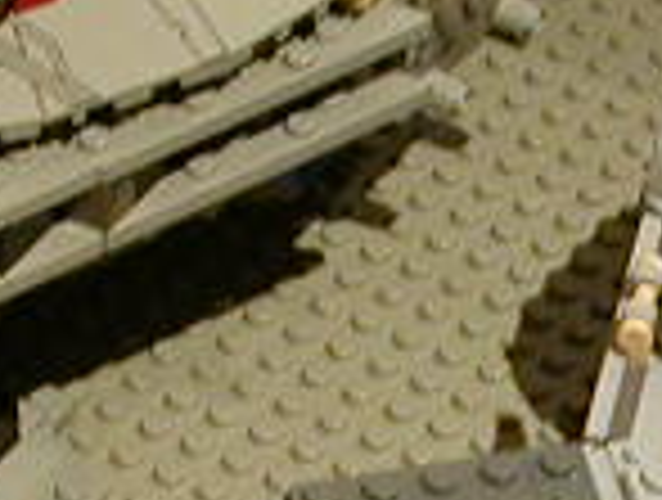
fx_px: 5061
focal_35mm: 264
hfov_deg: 7.5
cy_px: 428
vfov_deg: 5.6
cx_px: 612
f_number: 2.6
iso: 100
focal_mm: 7.85
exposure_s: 1/5.6
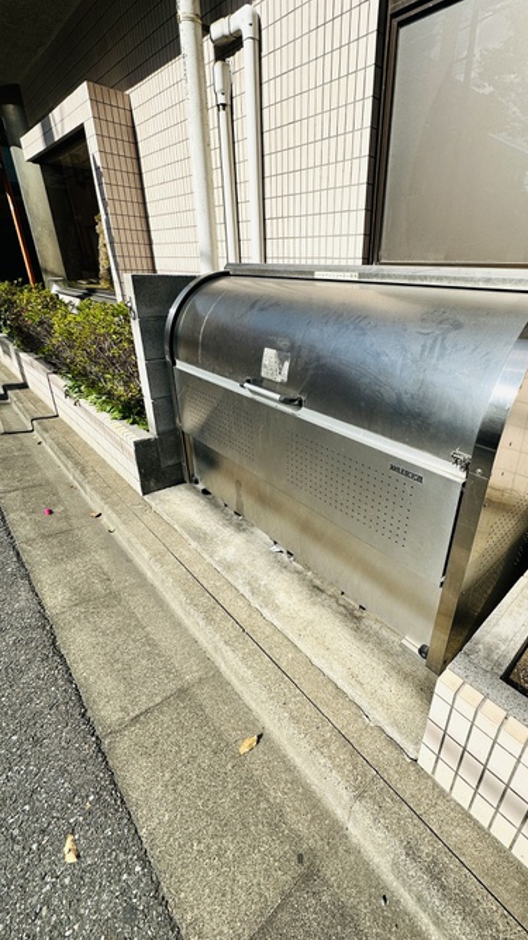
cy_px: 459
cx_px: 316
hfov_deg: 66.4
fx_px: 398
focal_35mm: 16
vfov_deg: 99.4
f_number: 2.2
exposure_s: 1/2092
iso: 50
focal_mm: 2.22
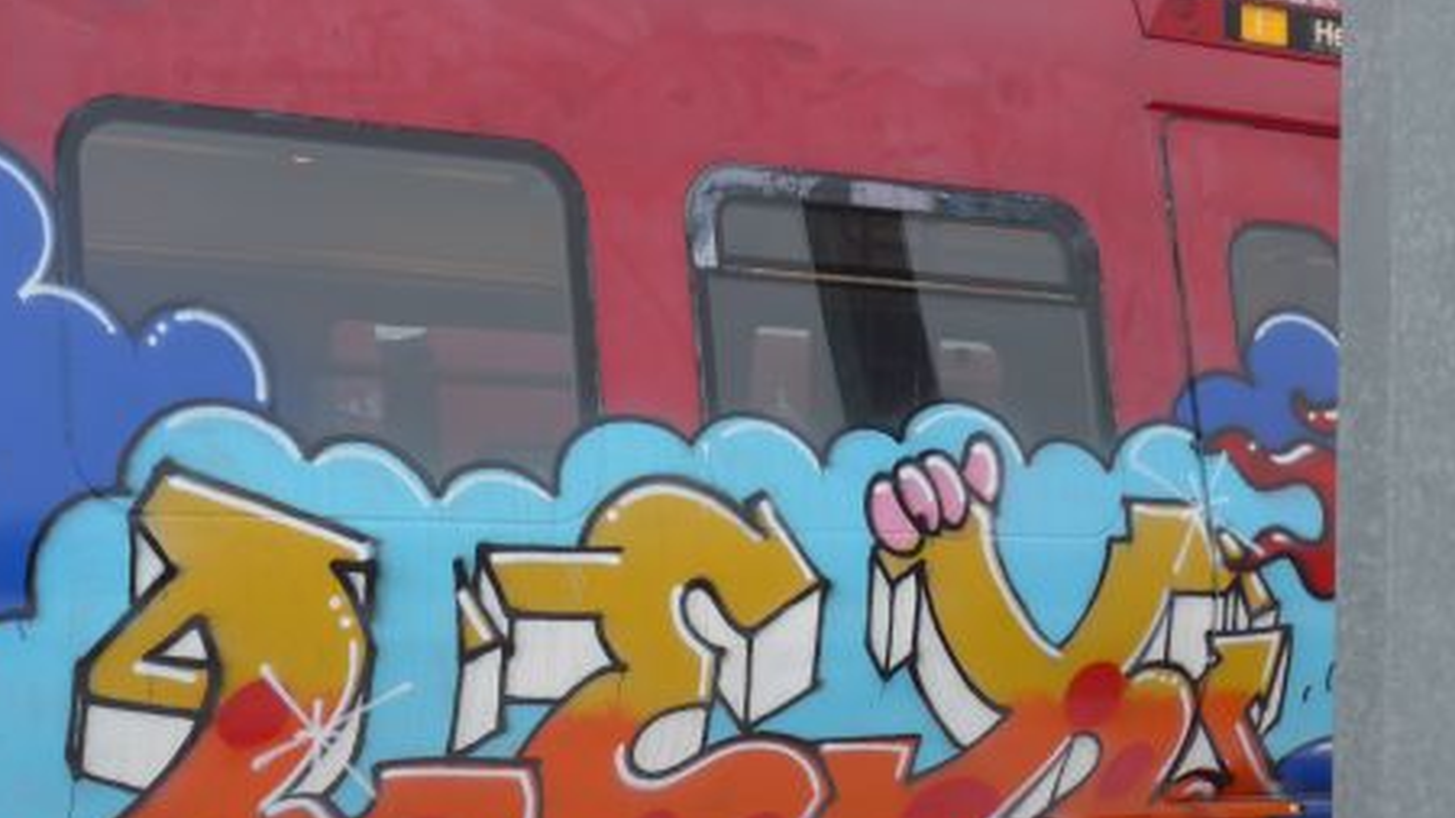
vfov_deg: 19.0
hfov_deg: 33.3
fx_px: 2430
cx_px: 666
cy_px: 590
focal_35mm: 63
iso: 100
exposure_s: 1/60
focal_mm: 10.7
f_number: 3.3
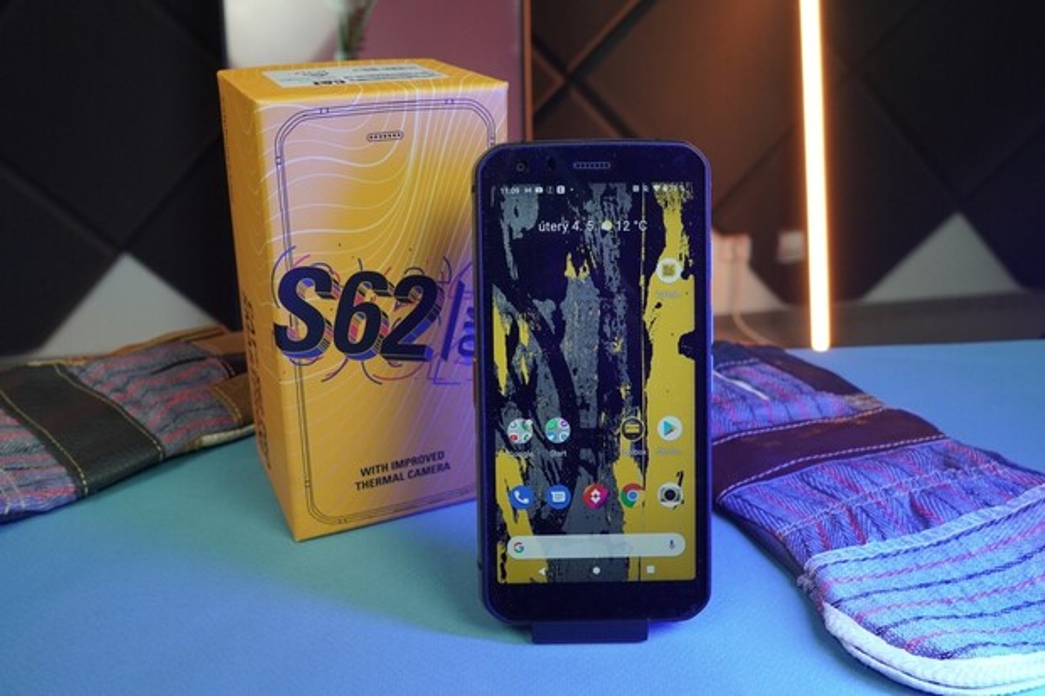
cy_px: 348
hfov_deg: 73.8
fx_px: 696
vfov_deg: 53.1
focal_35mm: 24
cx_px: 522
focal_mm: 24
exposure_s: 1/200
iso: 2000
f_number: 8
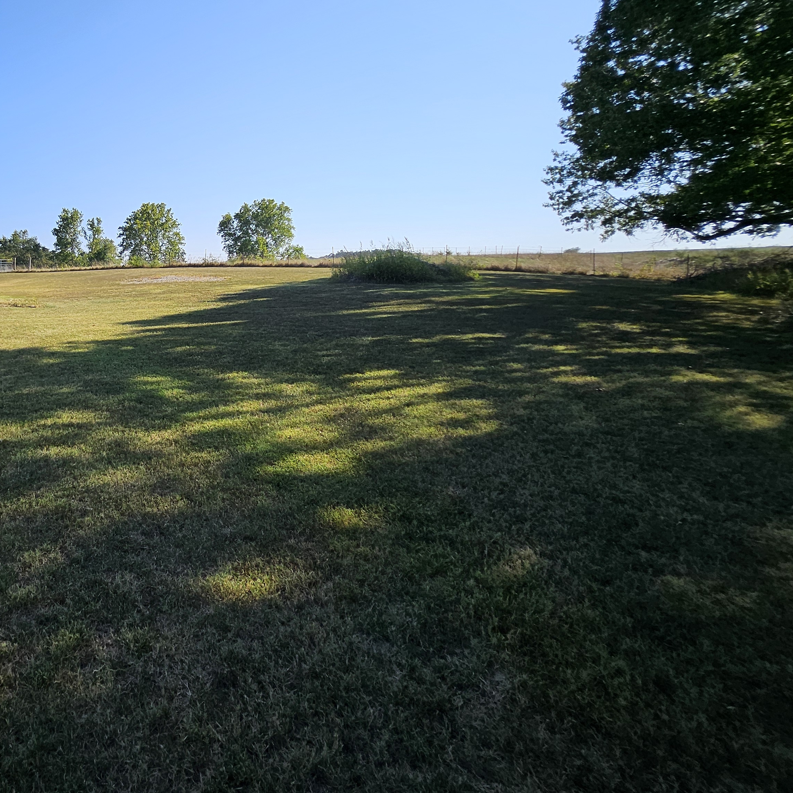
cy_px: 297
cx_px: 118
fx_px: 518
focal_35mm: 20
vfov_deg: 73.5
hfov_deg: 65.3
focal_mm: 1.74
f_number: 2.2
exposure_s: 1/1173
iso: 32
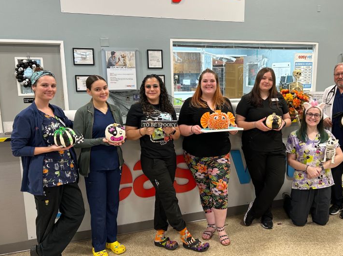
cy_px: 123
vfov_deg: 44.1
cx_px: 185
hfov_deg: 56.8
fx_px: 317
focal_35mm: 32
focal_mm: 5.7
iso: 80
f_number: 1.5
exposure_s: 1/60
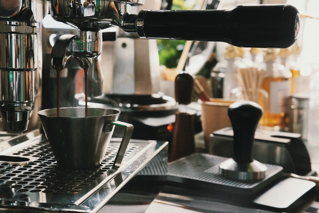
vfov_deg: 25.5
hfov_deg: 37.5
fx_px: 470
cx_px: 160
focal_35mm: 53
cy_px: 106
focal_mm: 35
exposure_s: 1/30
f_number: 8
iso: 3200
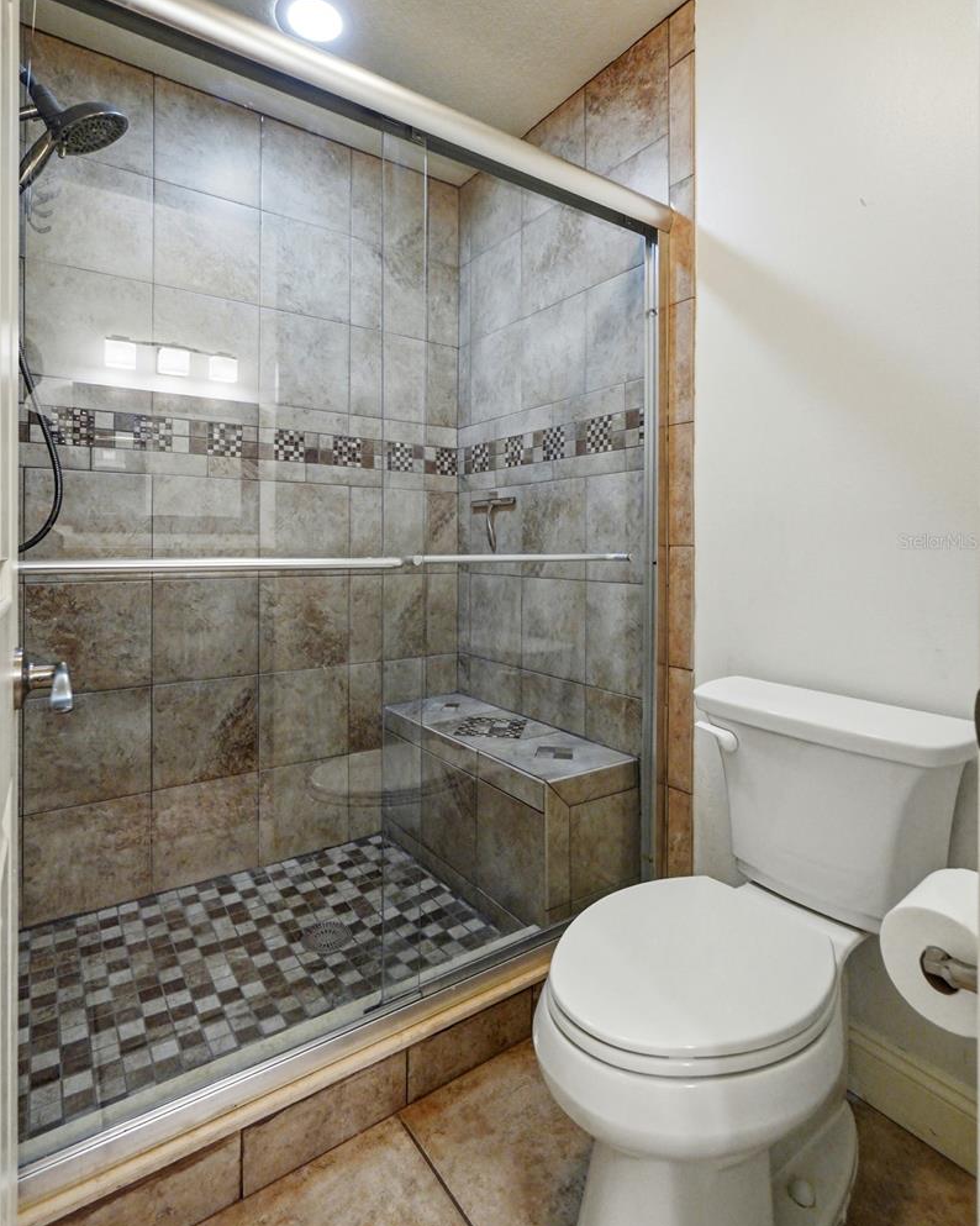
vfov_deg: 89.3
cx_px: 489
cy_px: 541
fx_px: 617
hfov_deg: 77.0
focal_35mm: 17
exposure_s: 1/50
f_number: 5
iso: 125
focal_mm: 10
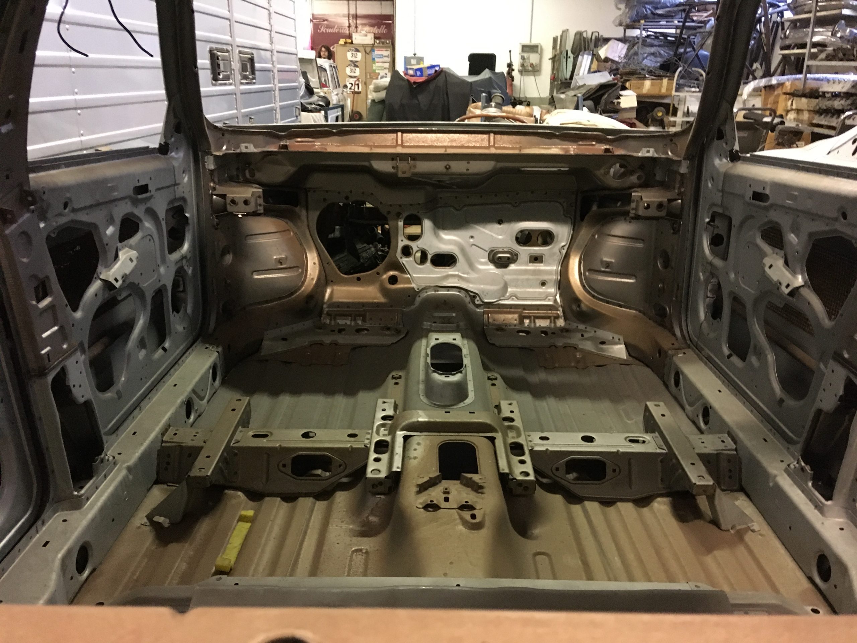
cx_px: 428
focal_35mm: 29
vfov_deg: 48.2
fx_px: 718
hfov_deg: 61.7
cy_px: 322
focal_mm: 4.15
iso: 320
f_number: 2.2
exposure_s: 1/17
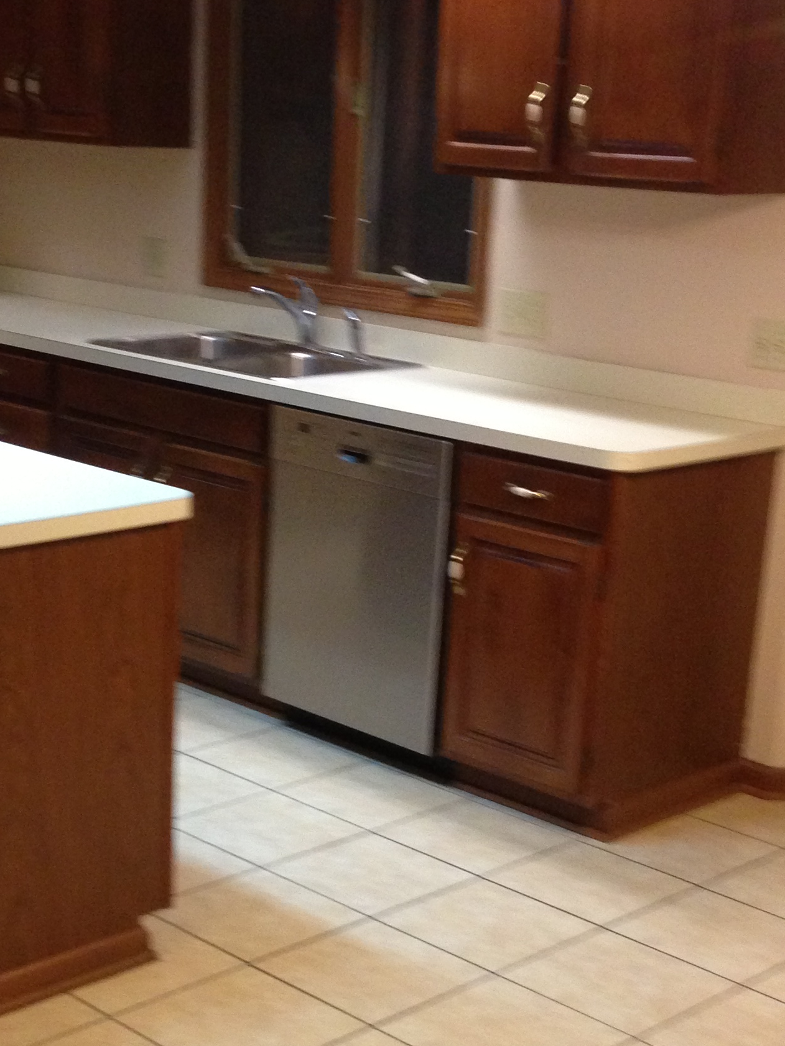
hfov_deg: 22.9
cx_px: 326
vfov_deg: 30.1
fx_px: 1935
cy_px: 680
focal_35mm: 64
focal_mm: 4.13
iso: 250
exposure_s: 1/20
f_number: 2.4
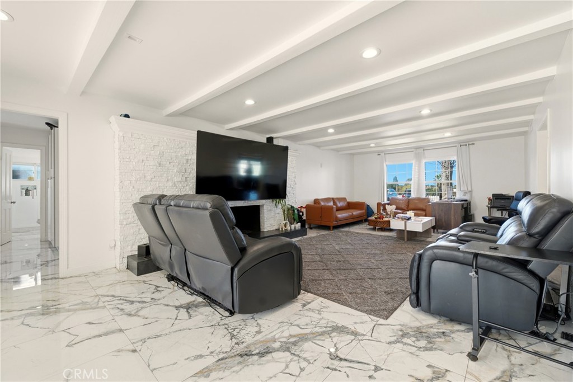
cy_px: 191
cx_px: 286
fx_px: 223
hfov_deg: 104.2
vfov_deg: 81.2
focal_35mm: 14
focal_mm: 14
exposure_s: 1/500
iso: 320
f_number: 6.3
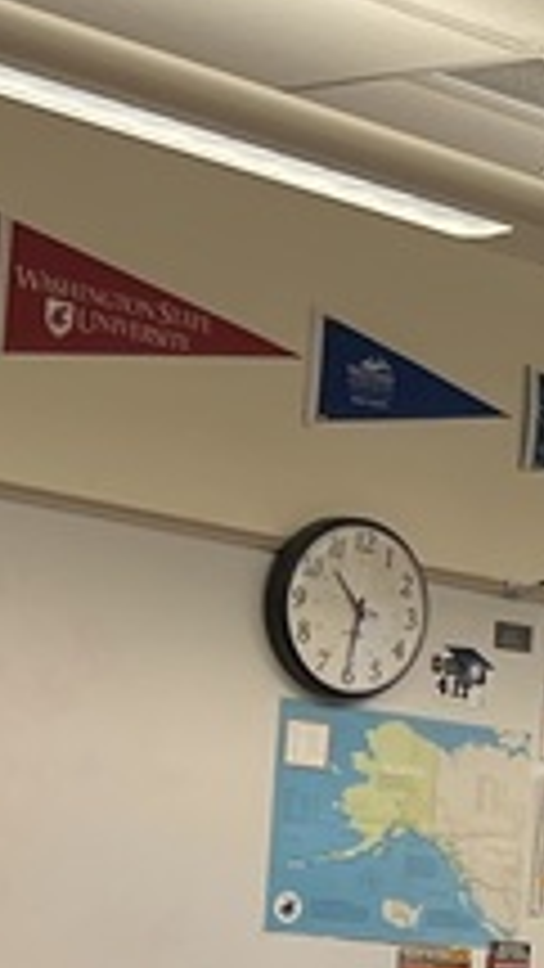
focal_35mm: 135
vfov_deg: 15.6
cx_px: 1650
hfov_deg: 7.8
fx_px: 3461
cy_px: 941
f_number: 1.5
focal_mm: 5.7
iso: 80
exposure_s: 1/120
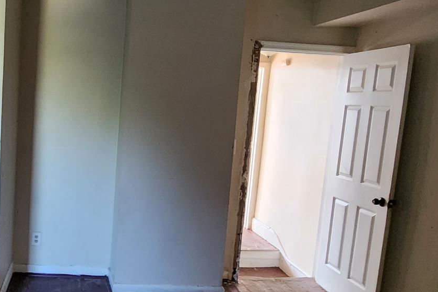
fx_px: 401
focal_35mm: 33
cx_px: 85
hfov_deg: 53.3
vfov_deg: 40.0
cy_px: 150
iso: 500
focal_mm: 2.2
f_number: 2.2
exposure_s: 1/30
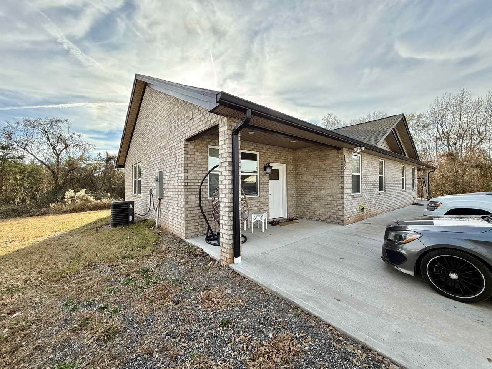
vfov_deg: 85.7
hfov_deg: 102.1
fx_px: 199
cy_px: 184
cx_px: 246
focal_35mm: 14
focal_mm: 2.22
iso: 64
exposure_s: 1/486
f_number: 2.2
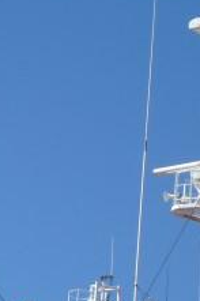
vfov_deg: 4.8
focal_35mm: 428
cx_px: -15
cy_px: 308
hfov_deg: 3.2
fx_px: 3572
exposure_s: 1/640
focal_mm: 25.5
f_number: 5.3
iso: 100
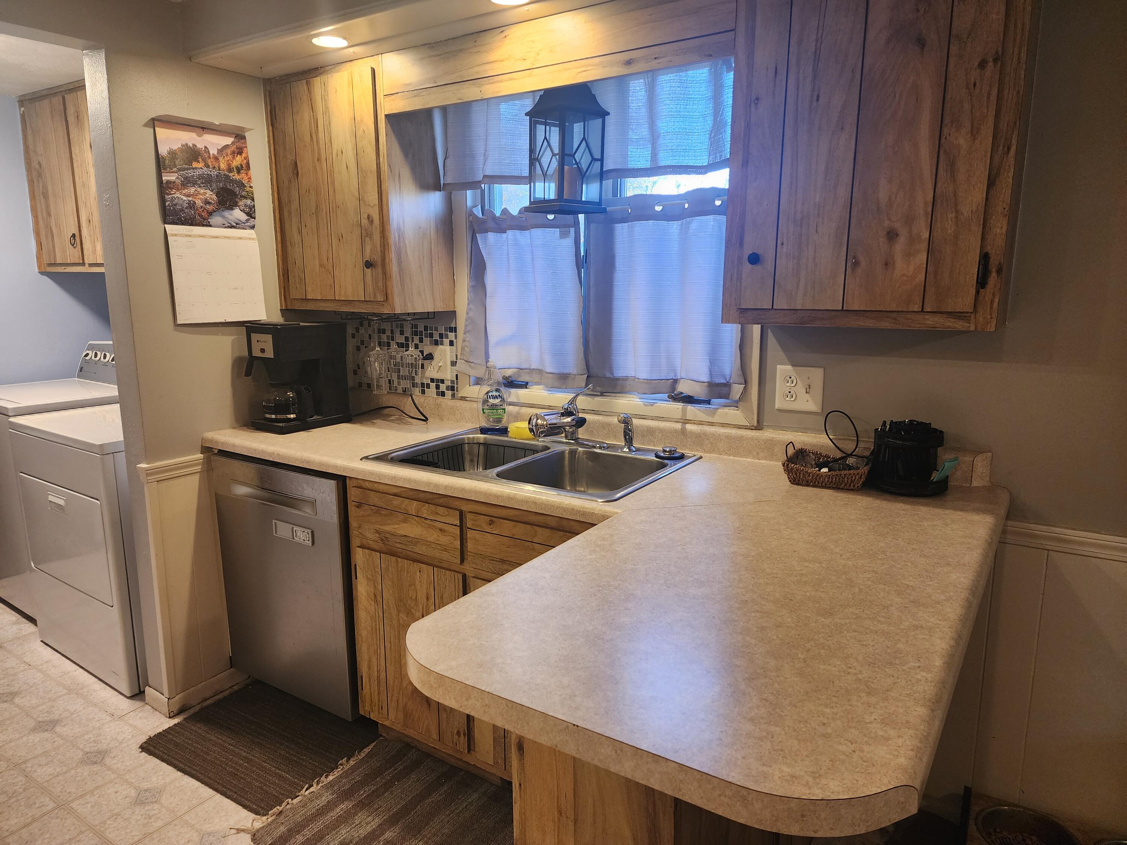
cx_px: 564
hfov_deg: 73.9
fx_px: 749
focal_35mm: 23
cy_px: 422
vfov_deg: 58.9
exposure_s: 1/120
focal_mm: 6.4
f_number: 1.8
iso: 320
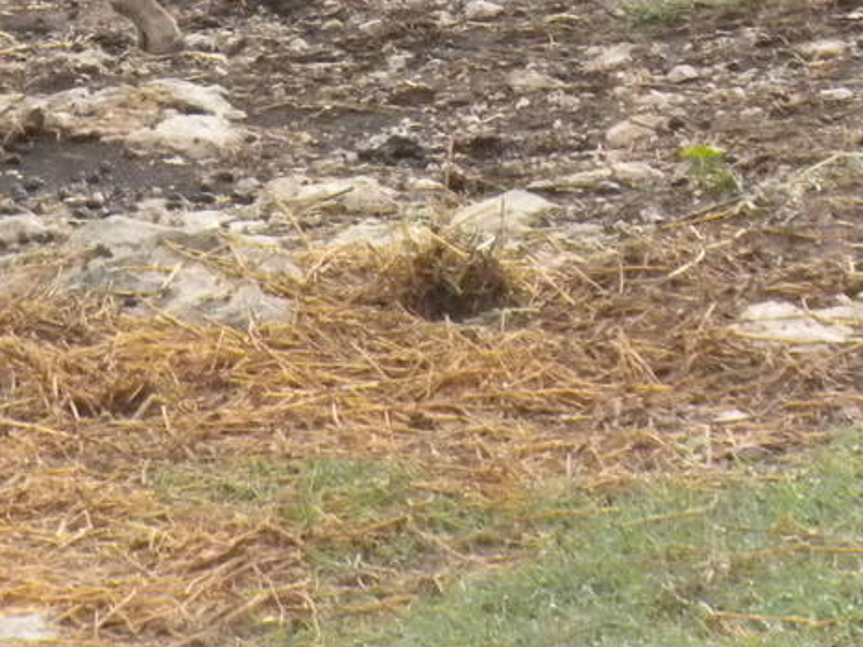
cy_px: -399
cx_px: -107
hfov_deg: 4.8
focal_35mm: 408
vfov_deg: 3.6
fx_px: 10169
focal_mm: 21
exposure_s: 1/782
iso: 400
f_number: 5.1
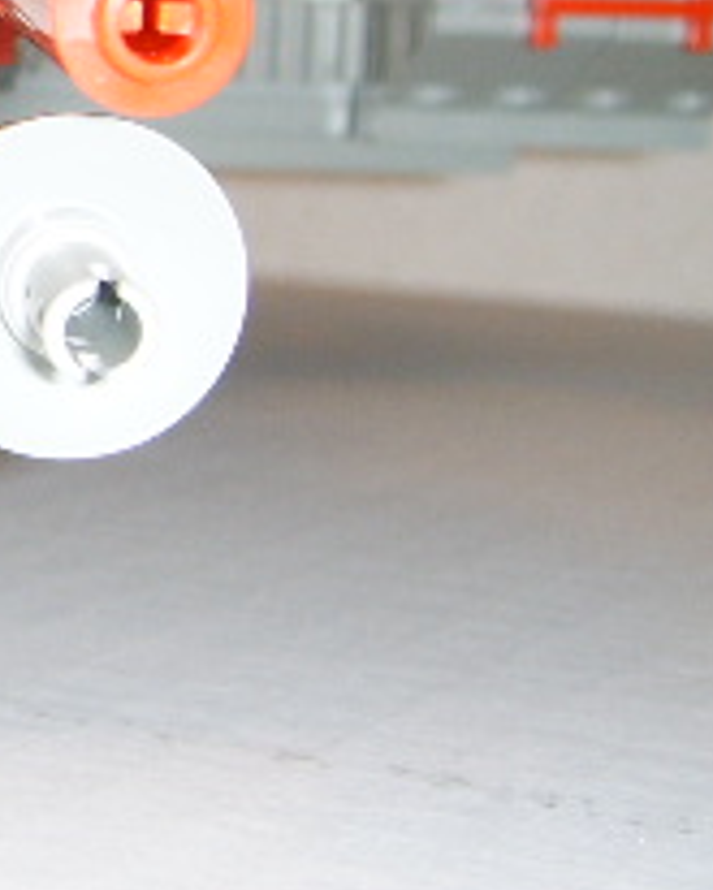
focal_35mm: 118
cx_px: -532
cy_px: 229
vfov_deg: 16.2
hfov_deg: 12.1
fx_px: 3110
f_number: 3.5
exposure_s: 1/45
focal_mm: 6.6
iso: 100
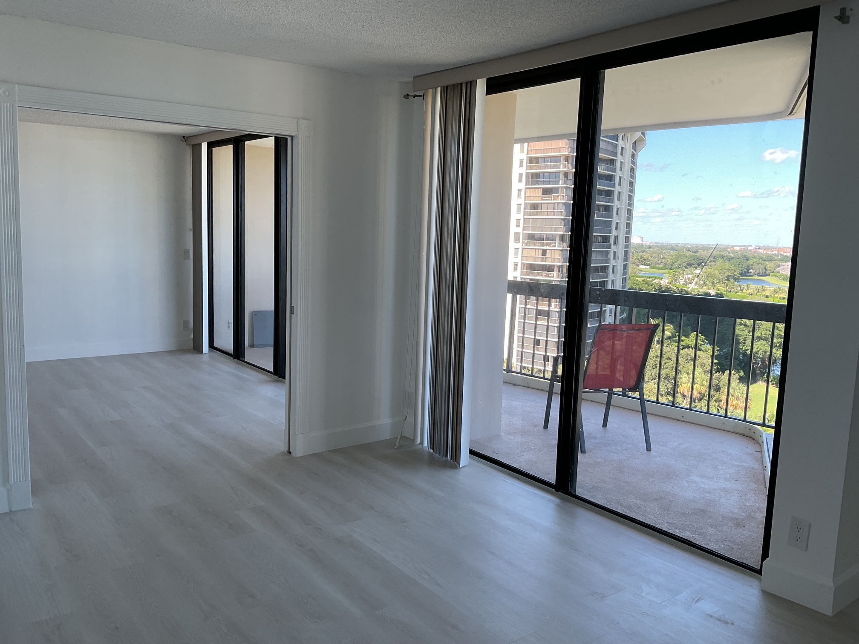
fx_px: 720
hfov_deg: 61.7
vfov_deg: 48.2
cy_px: 322
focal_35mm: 29
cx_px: 430
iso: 16
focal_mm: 3
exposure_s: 1/186
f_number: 1.8
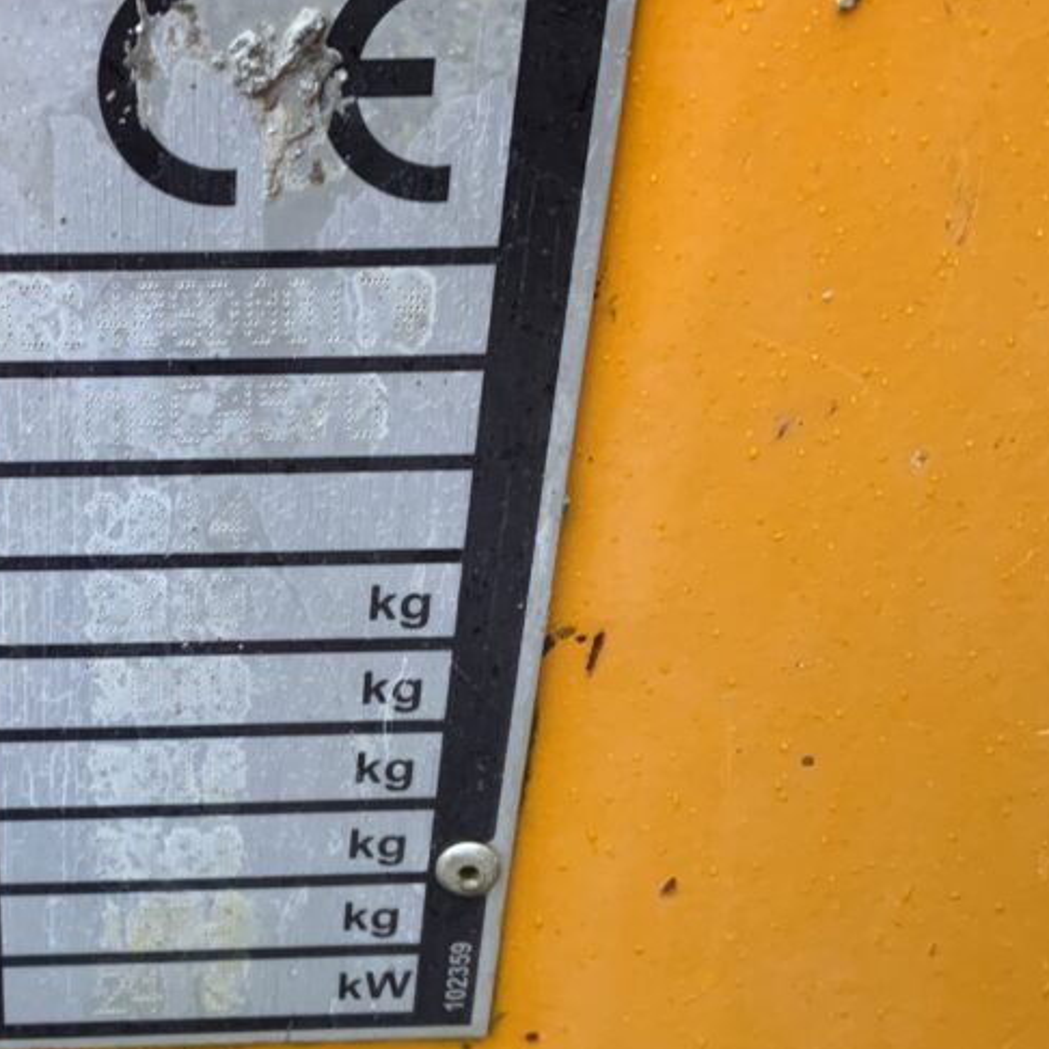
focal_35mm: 54
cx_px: 114
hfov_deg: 30.3
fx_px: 1851
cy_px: 546
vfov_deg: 31.6
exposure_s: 1/112
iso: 64
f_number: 1.8
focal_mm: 3
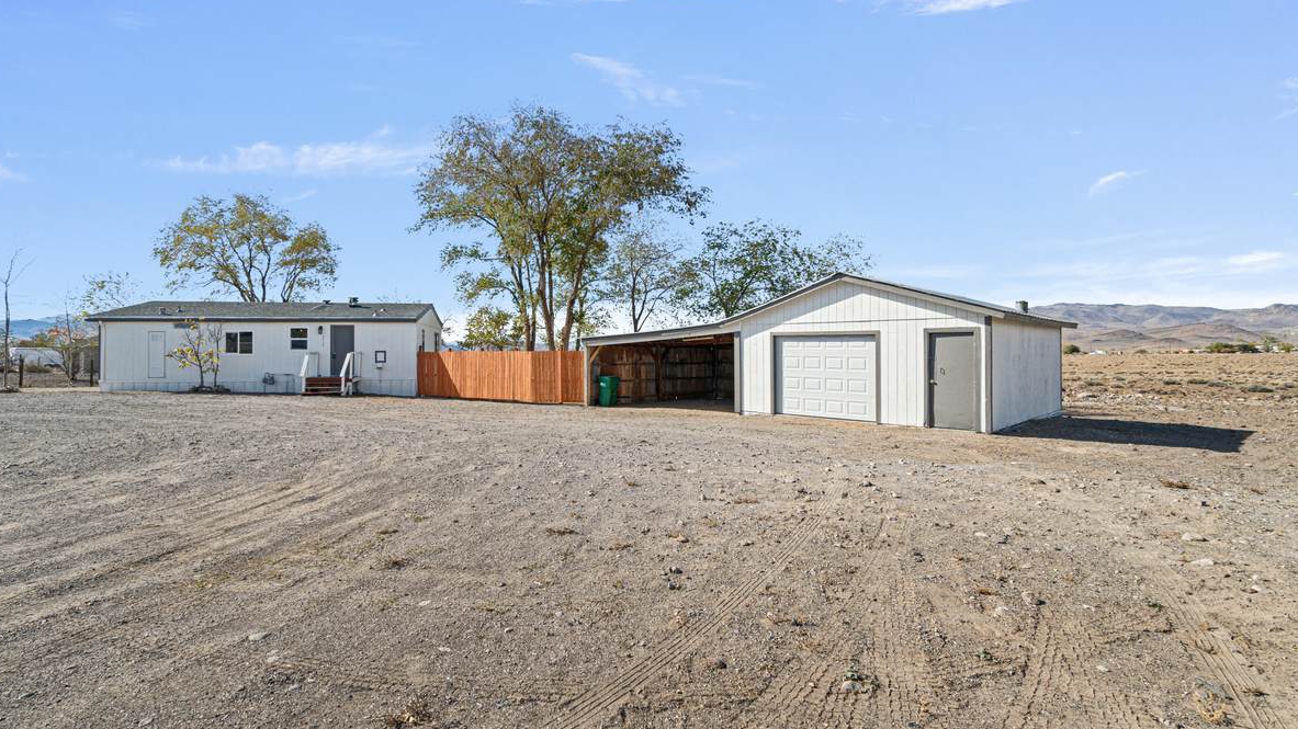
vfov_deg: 63.9
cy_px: 371
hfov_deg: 95.9
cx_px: 617
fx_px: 585
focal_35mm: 17
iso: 100
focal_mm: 10
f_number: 10
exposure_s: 1/25
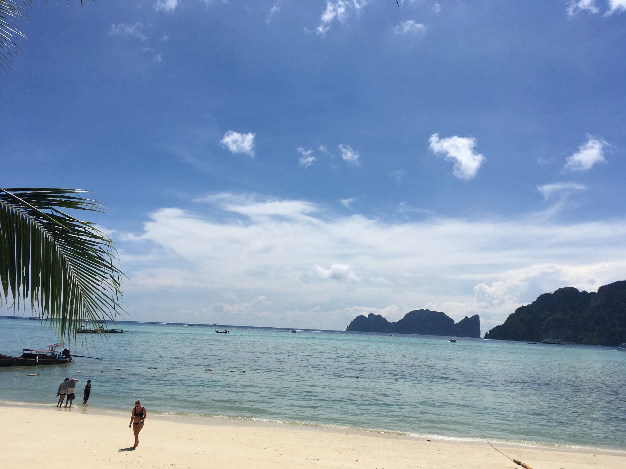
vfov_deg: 48.2
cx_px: 313
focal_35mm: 29
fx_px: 524
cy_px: 234
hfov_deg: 61.7
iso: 25
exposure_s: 1/5495
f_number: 2.2
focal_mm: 4.15
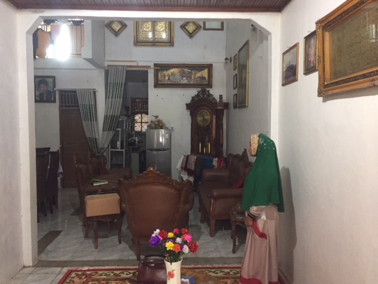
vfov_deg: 48.2
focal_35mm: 29
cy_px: 142
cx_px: 189
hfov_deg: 61.7
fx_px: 317
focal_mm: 4.15
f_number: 2.2
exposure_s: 1/17
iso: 250
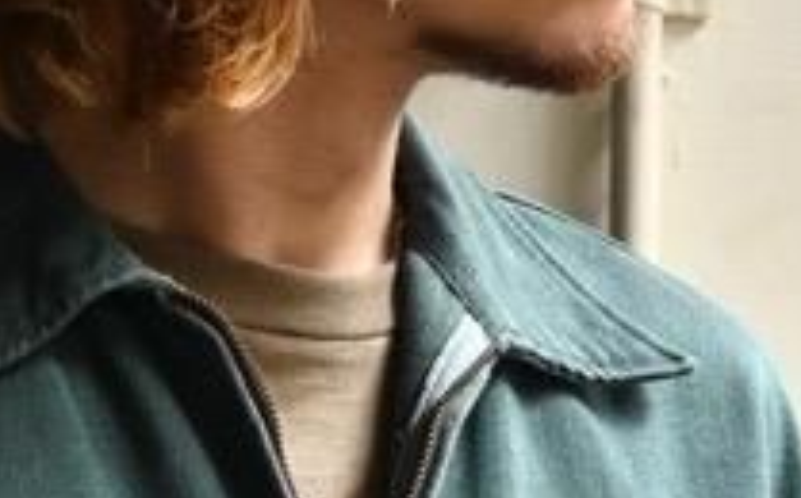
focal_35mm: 277
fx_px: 6039
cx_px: 111
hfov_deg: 7.6
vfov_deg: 4.5
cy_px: 1525
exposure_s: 1/30
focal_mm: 59
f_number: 7.1
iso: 2500
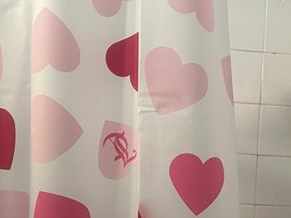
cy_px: 218
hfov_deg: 31.2
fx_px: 513
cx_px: 213
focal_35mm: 61
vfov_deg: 23.0
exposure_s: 1/60
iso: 320
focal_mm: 6.86
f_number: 1.78
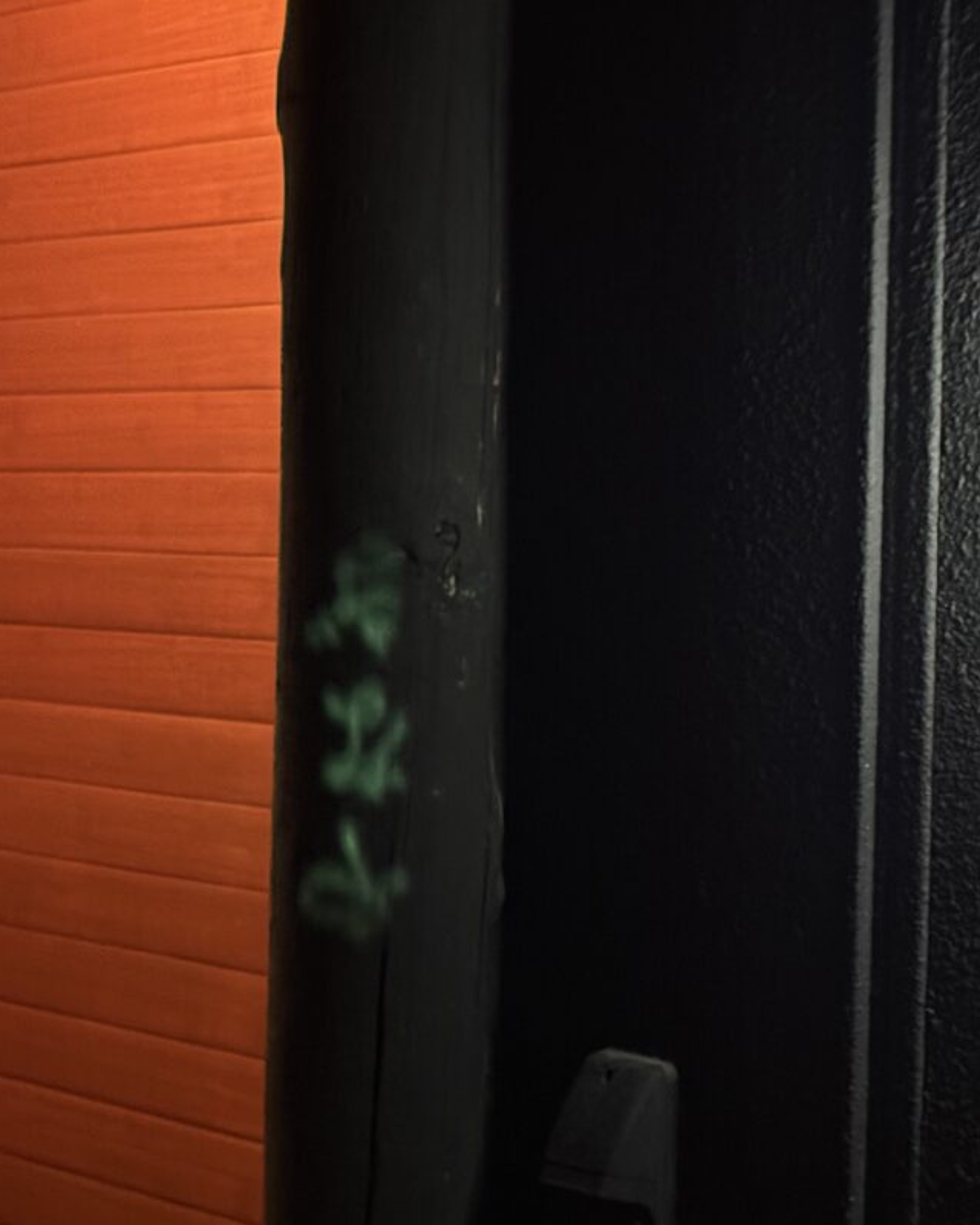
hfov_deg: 20.2
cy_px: 576
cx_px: 810
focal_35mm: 75
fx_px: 2719
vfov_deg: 25.4
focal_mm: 6.76
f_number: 1.78
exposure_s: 1/20
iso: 800
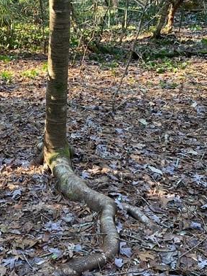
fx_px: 350
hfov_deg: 32.1
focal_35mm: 44
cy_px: 112
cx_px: 45
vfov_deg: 42.7
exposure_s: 1/60
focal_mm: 4.25
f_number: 1.8
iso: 160
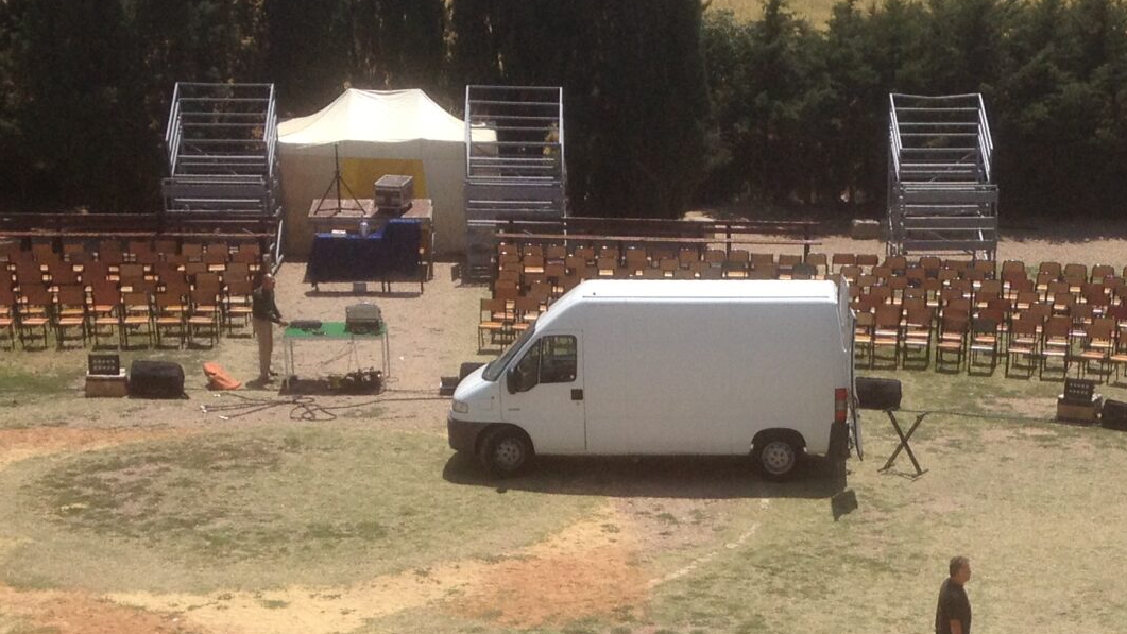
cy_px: 751
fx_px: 2749
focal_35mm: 92
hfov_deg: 23.0
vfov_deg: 12.8
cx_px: 831
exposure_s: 1/2304
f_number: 2.4
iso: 50
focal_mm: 4.28
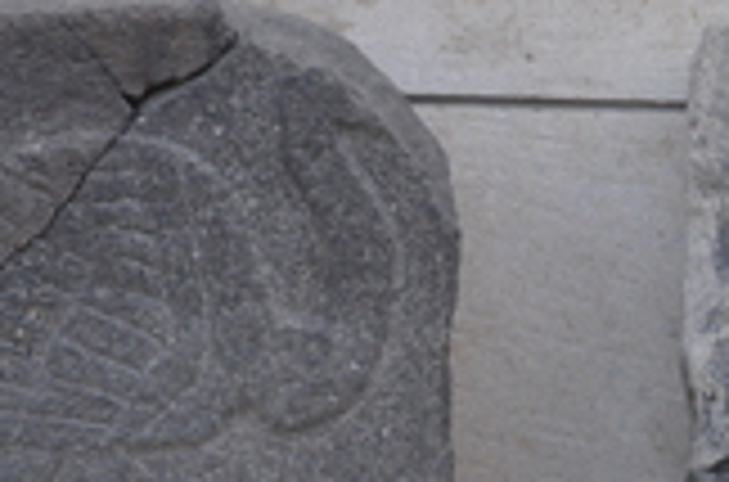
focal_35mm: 457
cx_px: 634
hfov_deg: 4.5
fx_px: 9227
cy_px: 459
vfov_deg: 3.0
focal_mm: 112
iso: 200
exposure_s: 1/160
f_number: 5.3
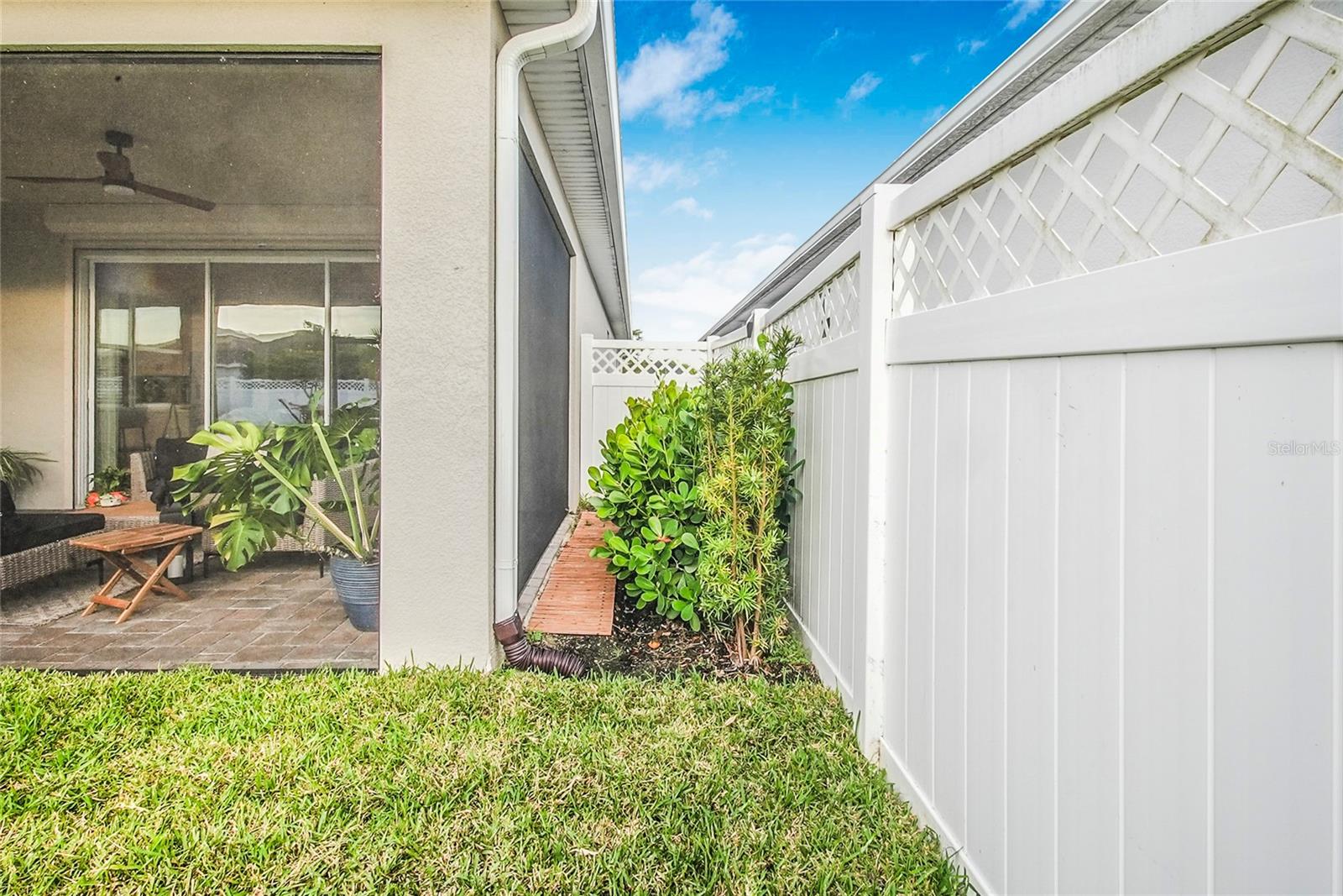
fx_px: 560
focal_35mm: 15
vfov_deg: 77.3
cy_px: 448
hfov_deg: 100.4
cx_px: 672
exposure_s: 1/15
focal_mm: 10
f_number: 20
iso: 640
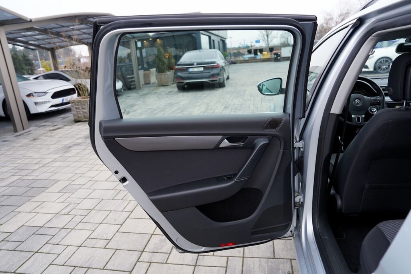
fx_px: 274
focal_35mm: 24
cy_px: 137
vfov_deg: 53.1
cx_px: 206
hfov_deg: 73.7
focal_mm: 24
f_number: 4.5
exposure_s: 1/80
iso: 100
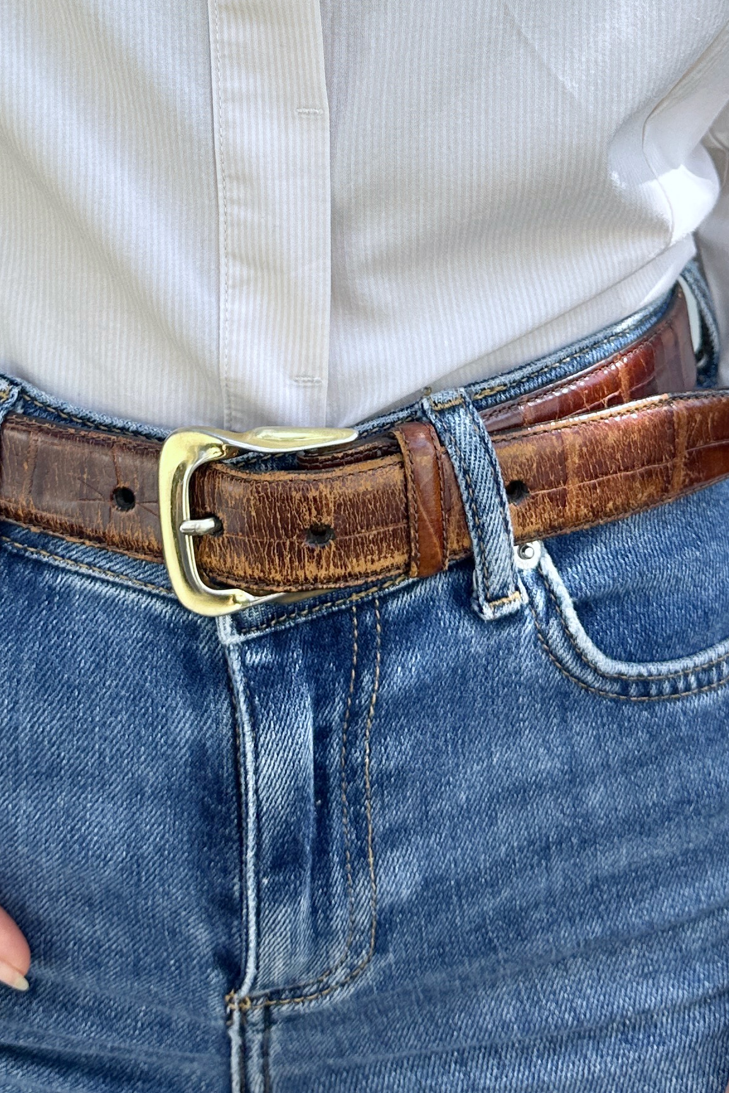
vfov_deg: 32.1
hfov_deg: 23.3
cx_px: 284
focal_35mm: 58
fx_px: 1761
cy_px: 28
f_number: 1.78
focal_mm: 6.86
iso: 80
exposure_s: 1/577
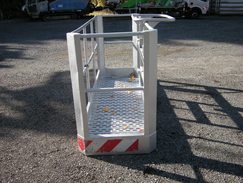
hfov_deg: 49.0
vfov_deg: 37.7
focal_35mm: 38
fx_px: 267
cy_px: 92
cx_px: 122
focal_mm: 6.3
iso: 64
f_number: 3.2
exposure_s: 1/296
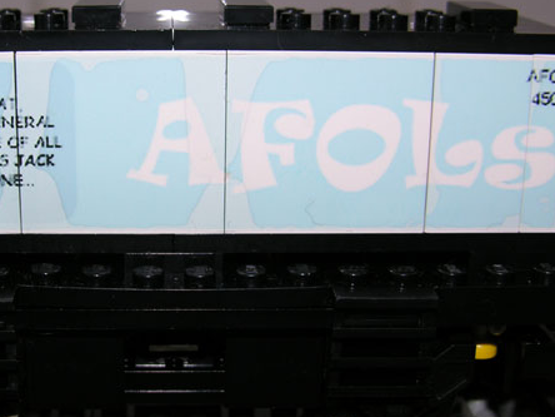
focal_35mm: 63
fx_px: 1010
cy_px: 218
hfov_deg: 30.3
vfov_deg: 23.3
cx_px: 156
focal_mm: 8.9
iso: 50
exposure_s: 1/60.1
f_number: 2.8
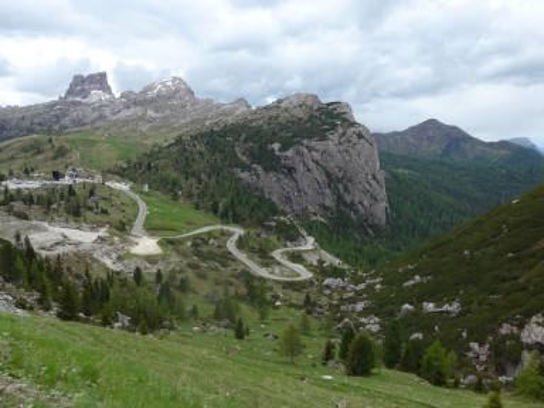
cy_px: 204
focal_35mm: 29
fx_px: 456
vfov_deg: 48.2
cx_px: 272
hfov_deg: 61.7
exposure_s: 1/800
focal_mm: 6
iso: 80
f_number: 2.8
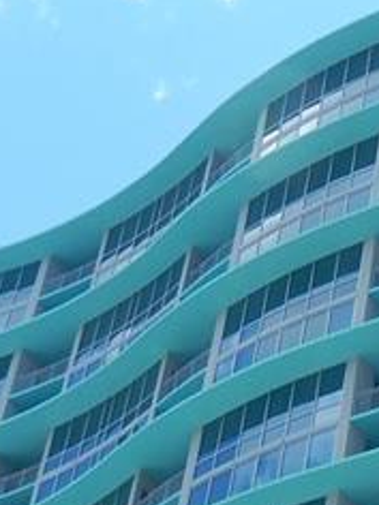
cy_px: 486
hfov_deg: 12.1
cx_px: 700
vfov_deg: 17.2
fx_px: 1635
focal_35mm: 112
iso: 125
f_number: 6
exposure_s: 1/400
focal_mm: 4
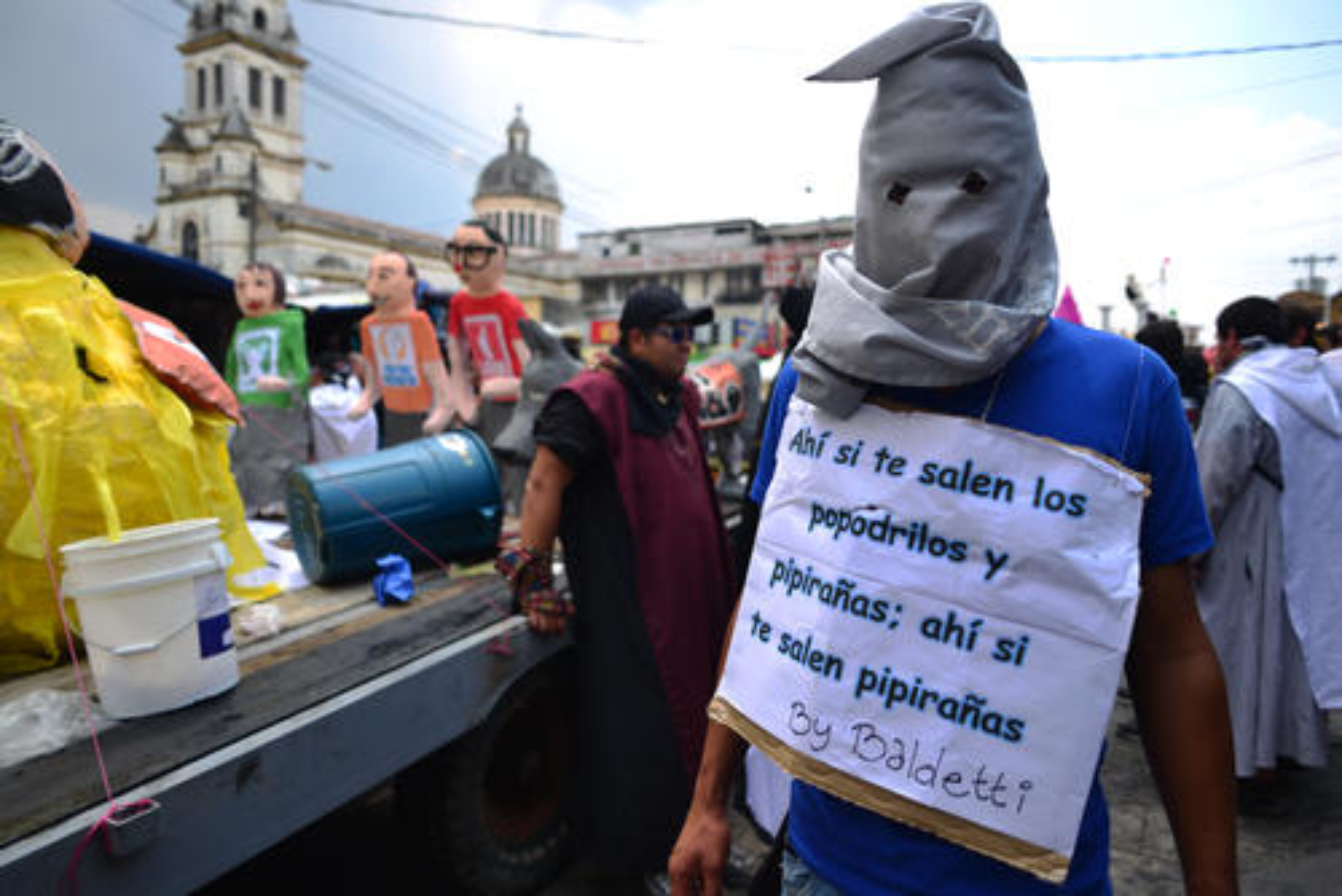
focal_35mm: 24
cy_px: 448
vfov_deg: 53.2
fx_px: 895
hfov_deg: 73.7
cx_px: 671
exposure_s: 1/500
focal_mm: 24
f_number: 2.8
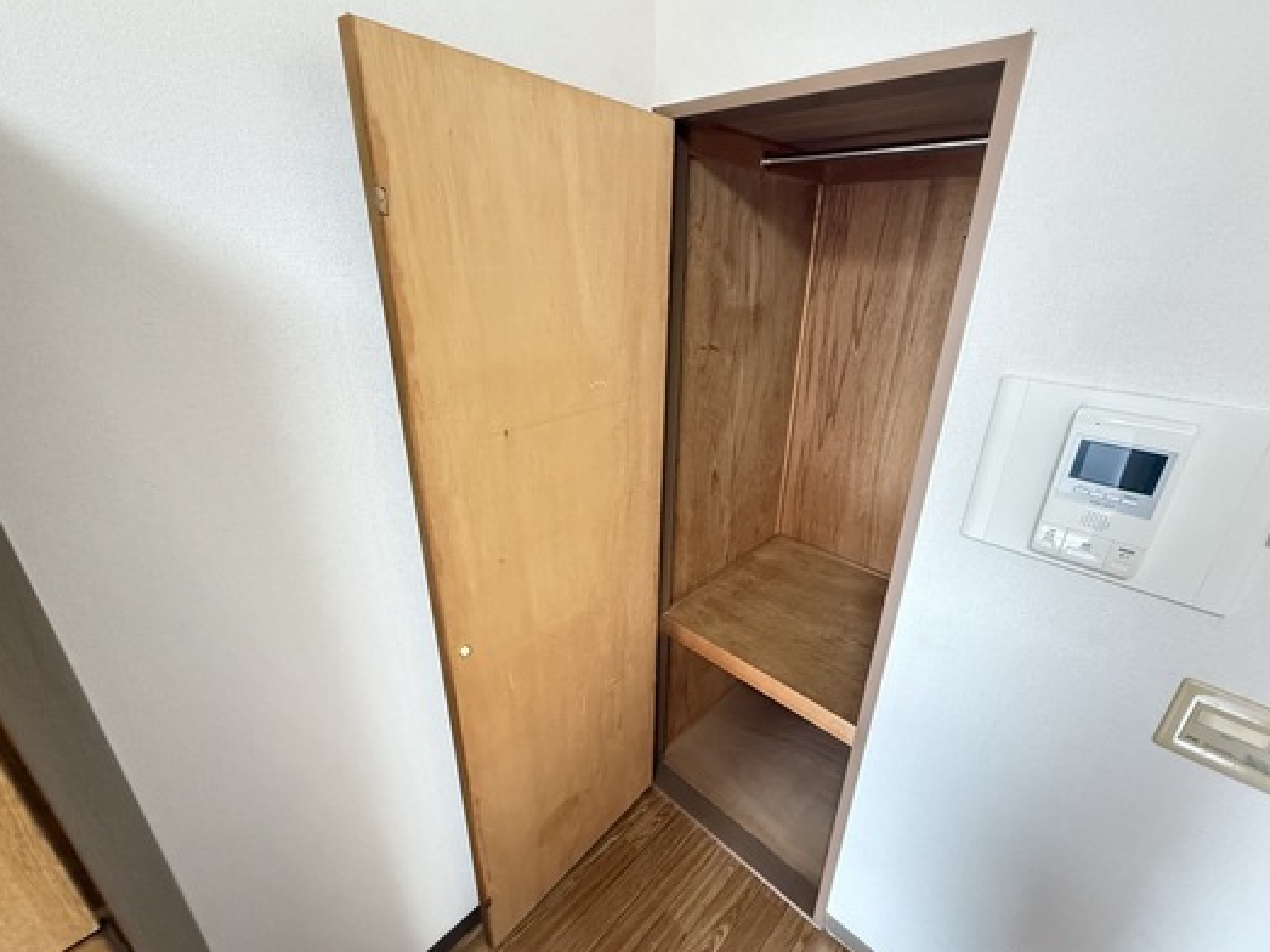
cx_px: 665
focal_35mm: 15
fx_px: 550
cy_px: 483
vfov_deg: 81.7
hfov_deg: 98.1
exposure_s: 1/60
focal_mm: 2.22
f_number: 2.2
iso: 800
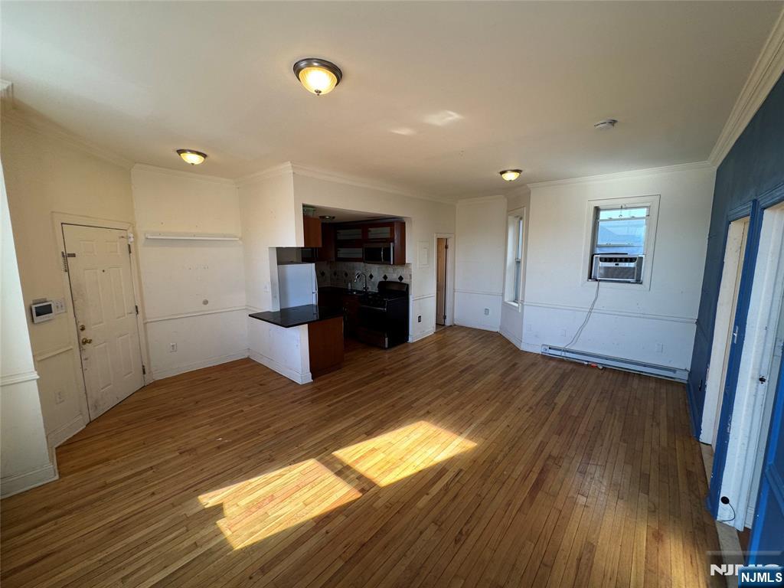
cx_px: 392
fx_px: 317
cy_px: 294
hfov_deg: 102.1
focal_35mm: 14
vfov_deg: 85.7
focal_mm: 2.22
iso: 100
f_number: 2.2
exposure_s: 1/120
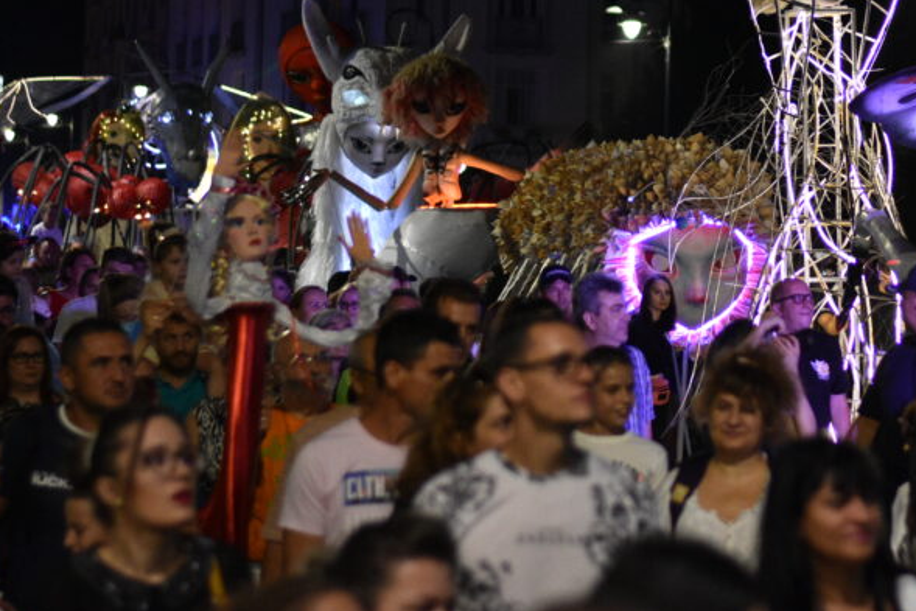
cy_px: 91
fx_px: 3461
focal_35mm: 136
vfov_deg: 10.1
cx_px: 743
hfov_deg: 15.0
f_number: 1.8
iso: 1600
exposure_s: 1/320
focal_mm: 50
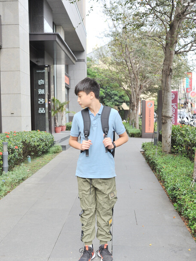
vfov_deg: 47.7
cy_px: 148
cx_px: 96
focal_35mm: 39
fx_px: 294
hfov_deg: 36.9
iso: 200
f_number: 5.6
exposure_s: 1/250
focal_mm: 35
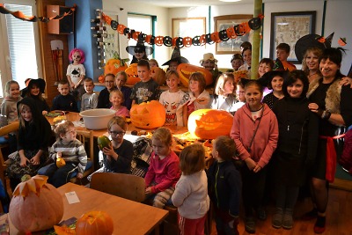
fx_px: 323
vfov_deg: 40.0
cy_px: 118
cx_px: 176
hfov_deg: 57.2
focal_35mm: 33
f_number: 4.5
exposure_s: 1/80
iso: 400
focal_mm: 22
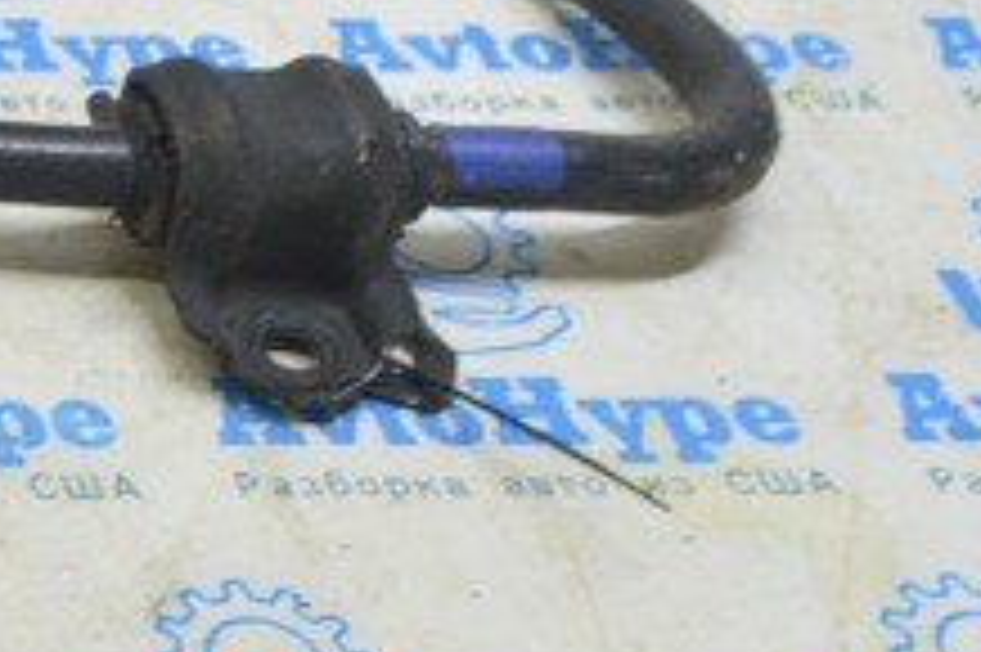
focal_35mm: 127
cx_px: -1161
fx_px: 3458
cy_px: -268
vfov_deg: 10.5
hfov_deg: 13.2
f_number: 5.6
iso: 400
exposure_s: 1/20
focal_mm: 18
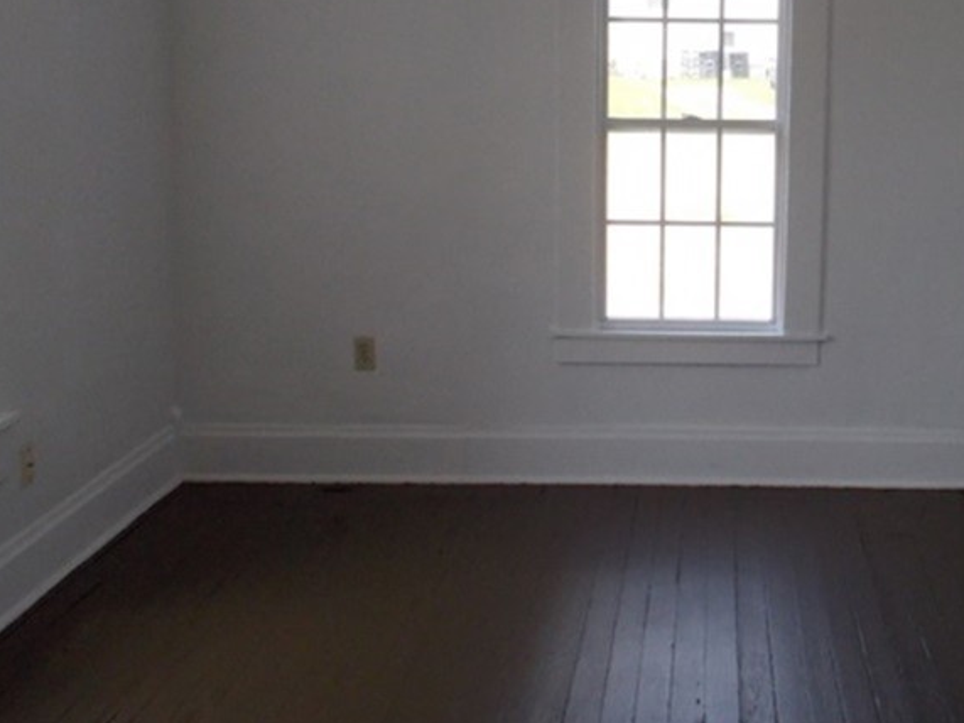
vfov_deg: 27.8
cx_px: 697
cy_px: 220
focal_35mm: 52
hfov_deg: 36.2
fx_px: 1448
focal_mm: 4.1
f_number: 3.3
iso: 200
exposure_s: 1/250
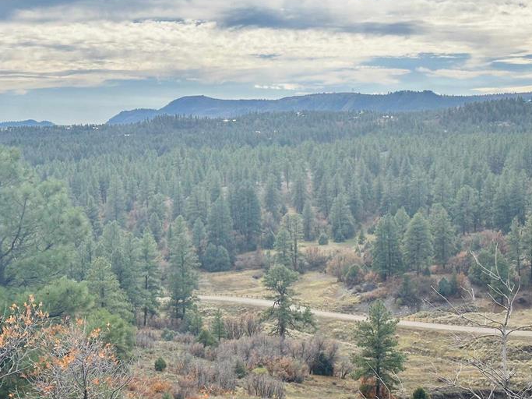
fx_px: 1106
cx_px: 373
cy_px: 244
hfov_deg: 26.8
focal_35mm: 72
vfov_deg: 20.4
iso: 64
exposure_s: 1/4016
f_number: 1.78
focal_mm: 6.86
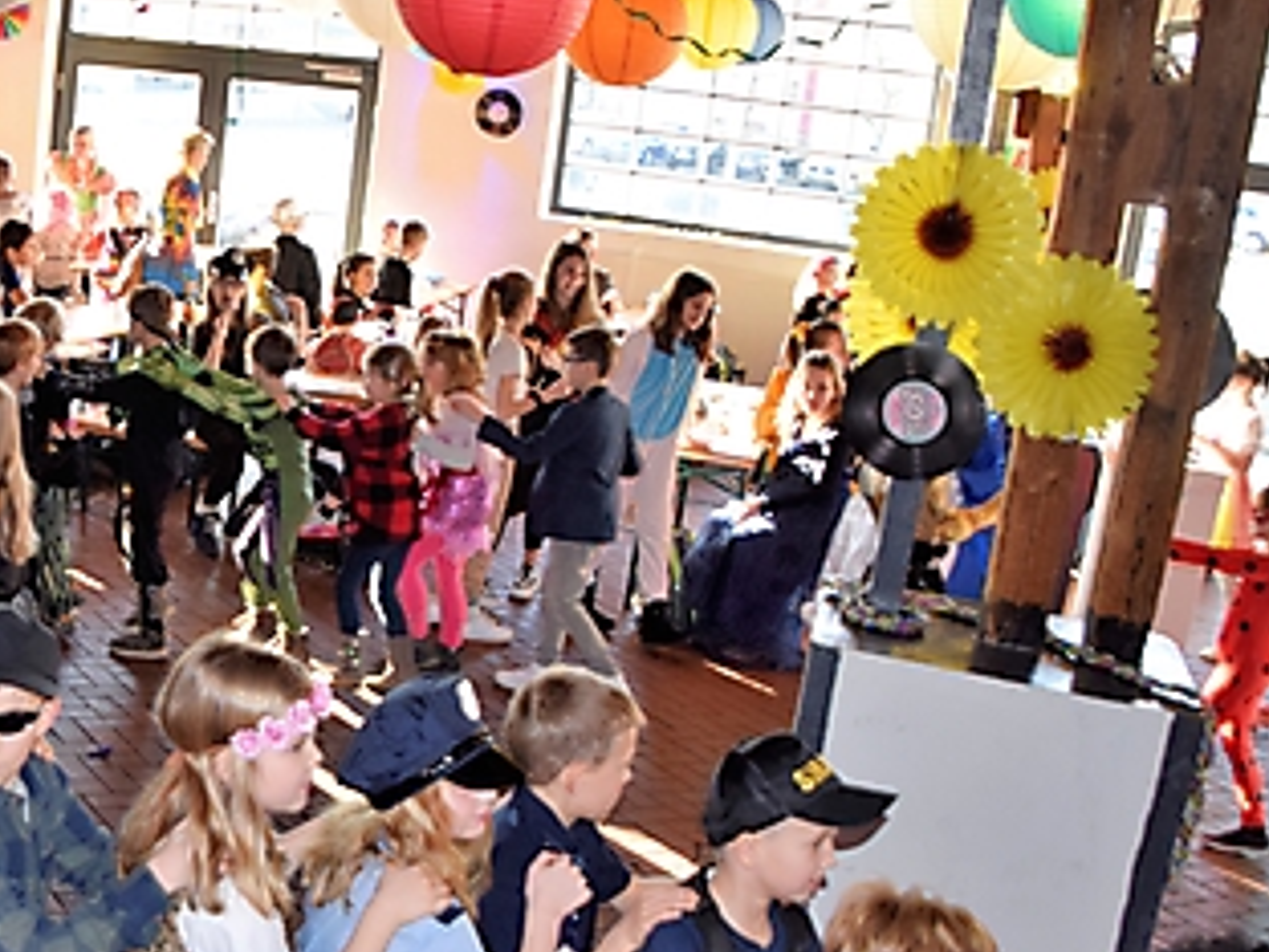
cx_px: 110
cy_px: 468
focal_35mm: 50
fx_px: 1833
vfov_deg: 29.1
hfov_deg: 35.7
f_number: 4.5
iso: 800
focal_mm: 18
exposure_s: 1/80
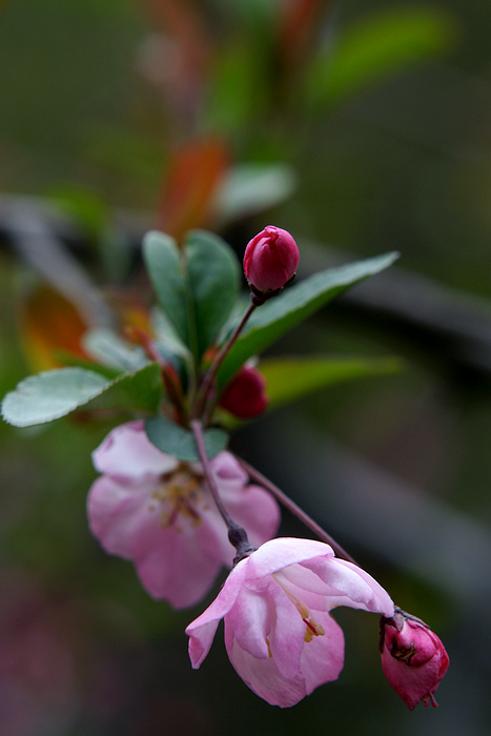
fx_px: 4140
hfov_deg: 6.8
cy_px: 368
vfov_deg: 10.2
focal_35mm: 202
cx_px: 246
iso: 100
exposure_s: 1/40
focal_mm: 135
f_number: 6.3
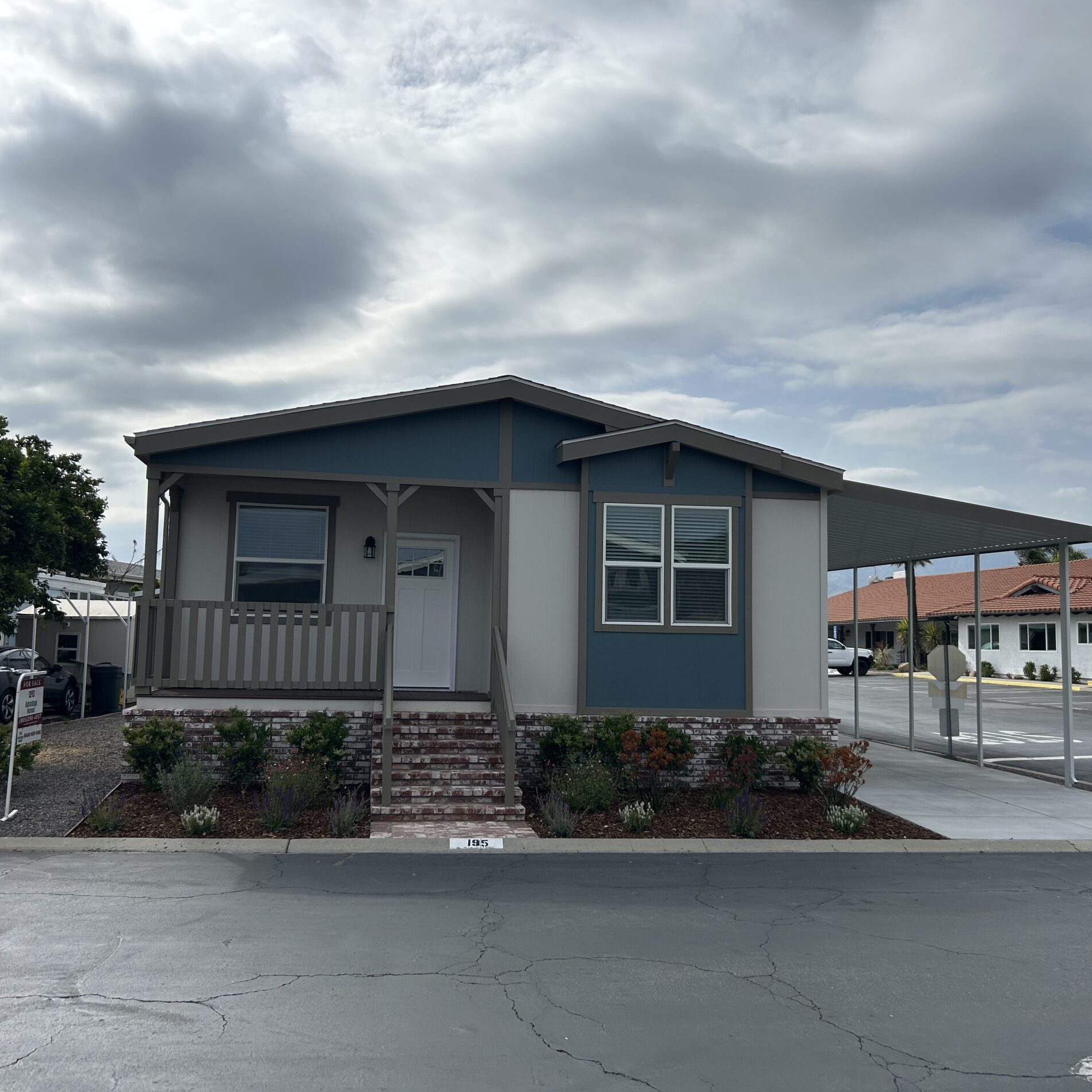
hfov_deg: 52.5
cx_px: 556
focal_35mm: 31
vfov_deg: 52.5
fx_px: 1106
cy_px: 540
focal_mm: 5.7
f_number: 1.5
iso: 50
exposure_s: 1/10309
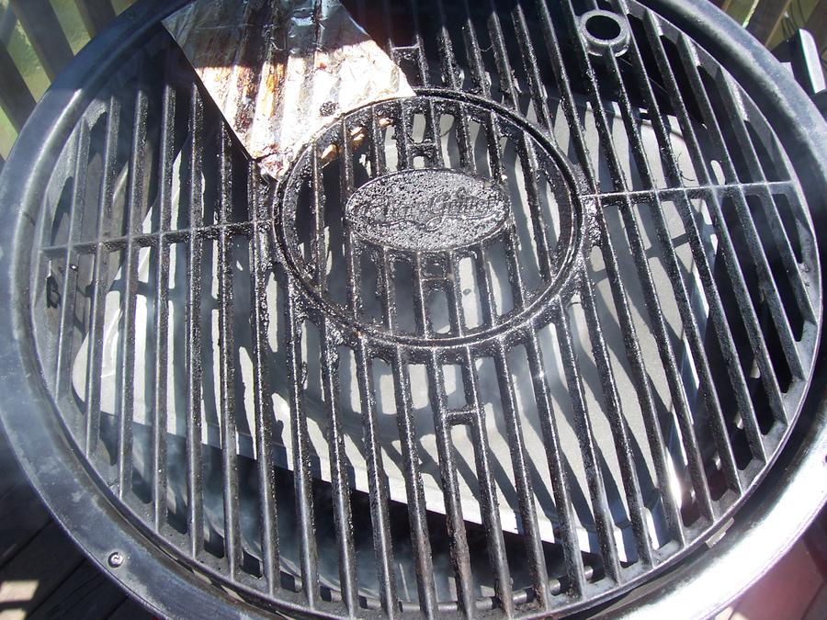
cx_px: 414
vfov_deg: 41.8
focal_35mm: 34
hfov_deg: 54.0
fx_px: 812
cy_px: 310
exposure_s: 1/125
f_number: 5.6
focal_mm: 5.6
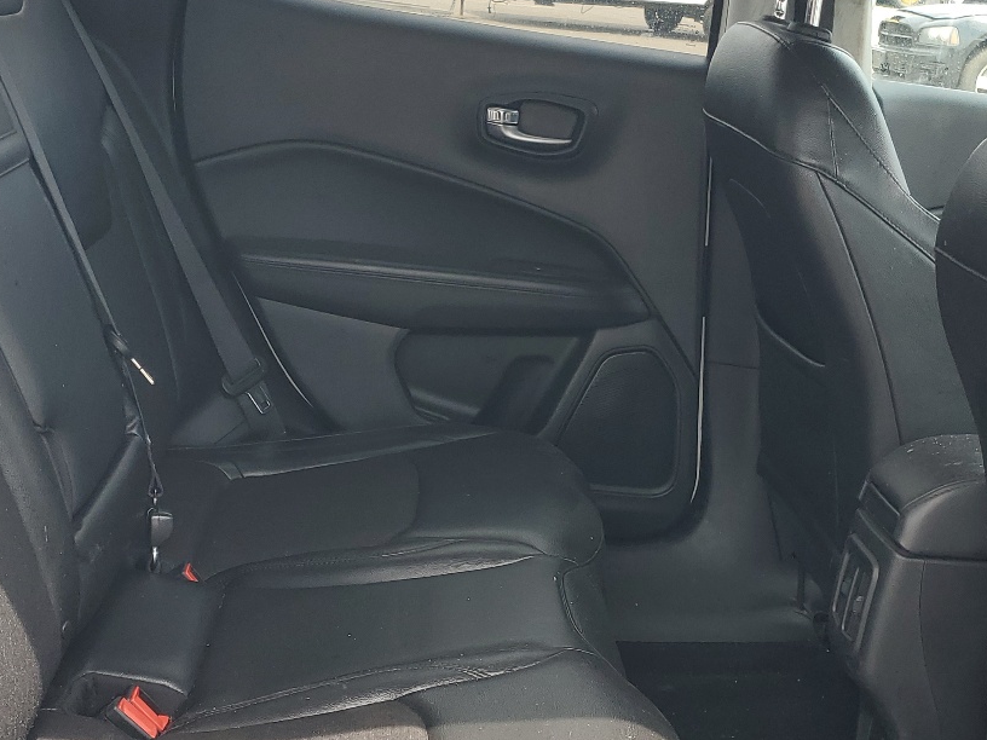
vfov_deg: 28.5
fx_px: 1454
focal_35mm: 51
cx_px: 507
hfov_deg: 37.5
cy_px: 445
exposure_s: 1/385
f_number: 1.5
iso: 50
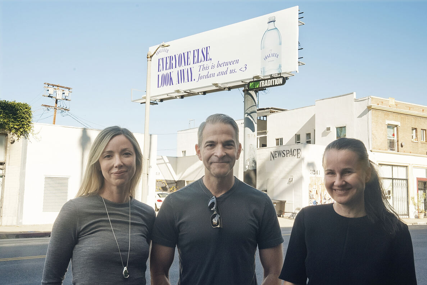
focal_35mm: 45
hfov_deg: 43.6
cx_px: 214
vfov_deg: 29.9
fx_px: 534
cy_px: 142
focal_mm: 45
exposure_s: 1/80
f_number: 14
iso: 640
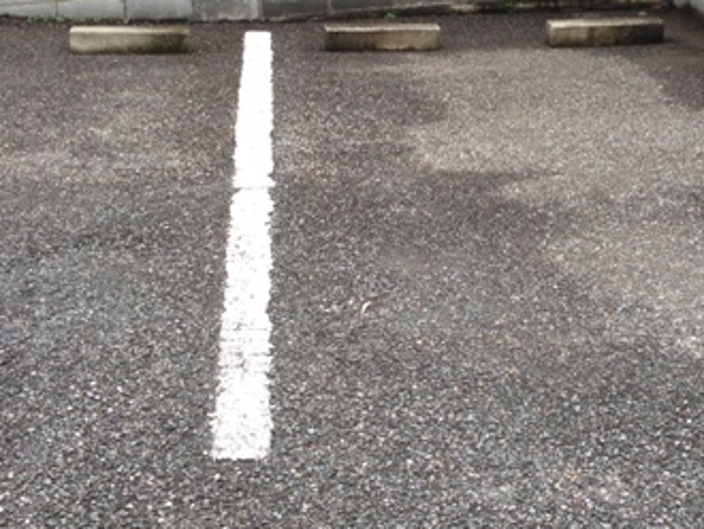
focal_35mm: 64
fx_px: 1303
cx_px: 326
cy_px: 169
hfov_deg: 30.2
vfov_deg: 22.8
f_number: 2.4
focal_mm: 4.12
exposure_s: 1/120
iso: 50
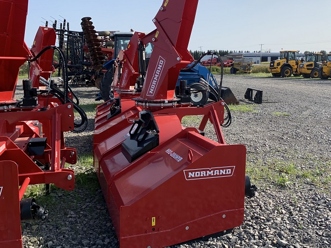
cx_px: 201
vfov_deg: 41.8
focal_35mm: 34
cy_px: 115
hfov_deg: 53.5
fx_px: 325
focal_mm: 4.25
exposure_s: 1/1689
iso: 25
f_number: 1.8
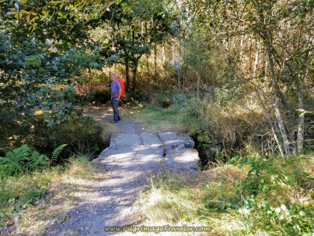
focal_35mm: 26
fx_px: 236
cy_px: 118
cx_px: 157
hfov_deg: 67.3
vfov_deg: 53.1
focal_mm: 4.3
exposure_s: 1/172
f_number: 1.7
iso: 50
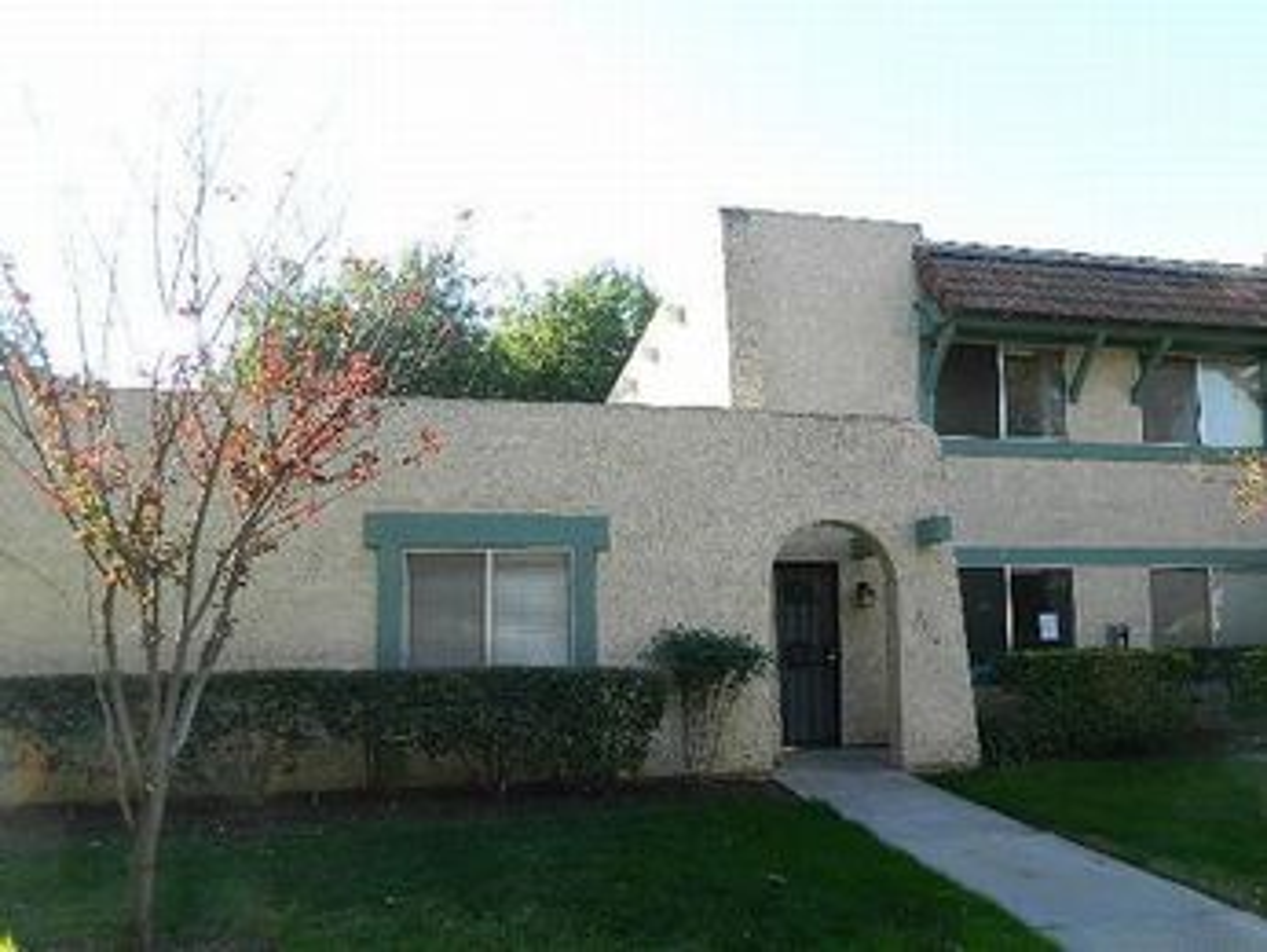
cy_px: 476
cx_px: 634
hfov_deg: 69.4
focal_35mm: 25
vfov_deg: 54.9
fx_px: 916
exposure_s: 1/160
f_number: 3.1
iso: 80
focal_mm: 4.5
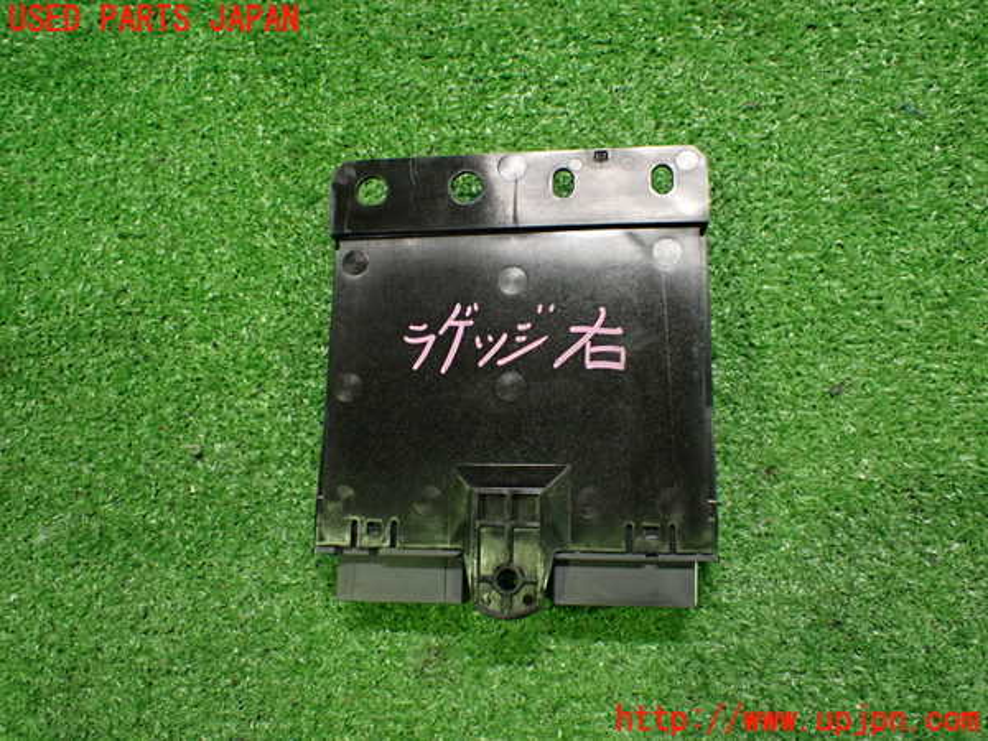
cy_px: 370
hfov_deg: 60.0
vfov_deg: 46.8
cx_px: 494
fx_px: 856
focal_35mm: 30
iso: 800
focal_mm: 5.4
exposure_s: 1/60
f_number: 2.3
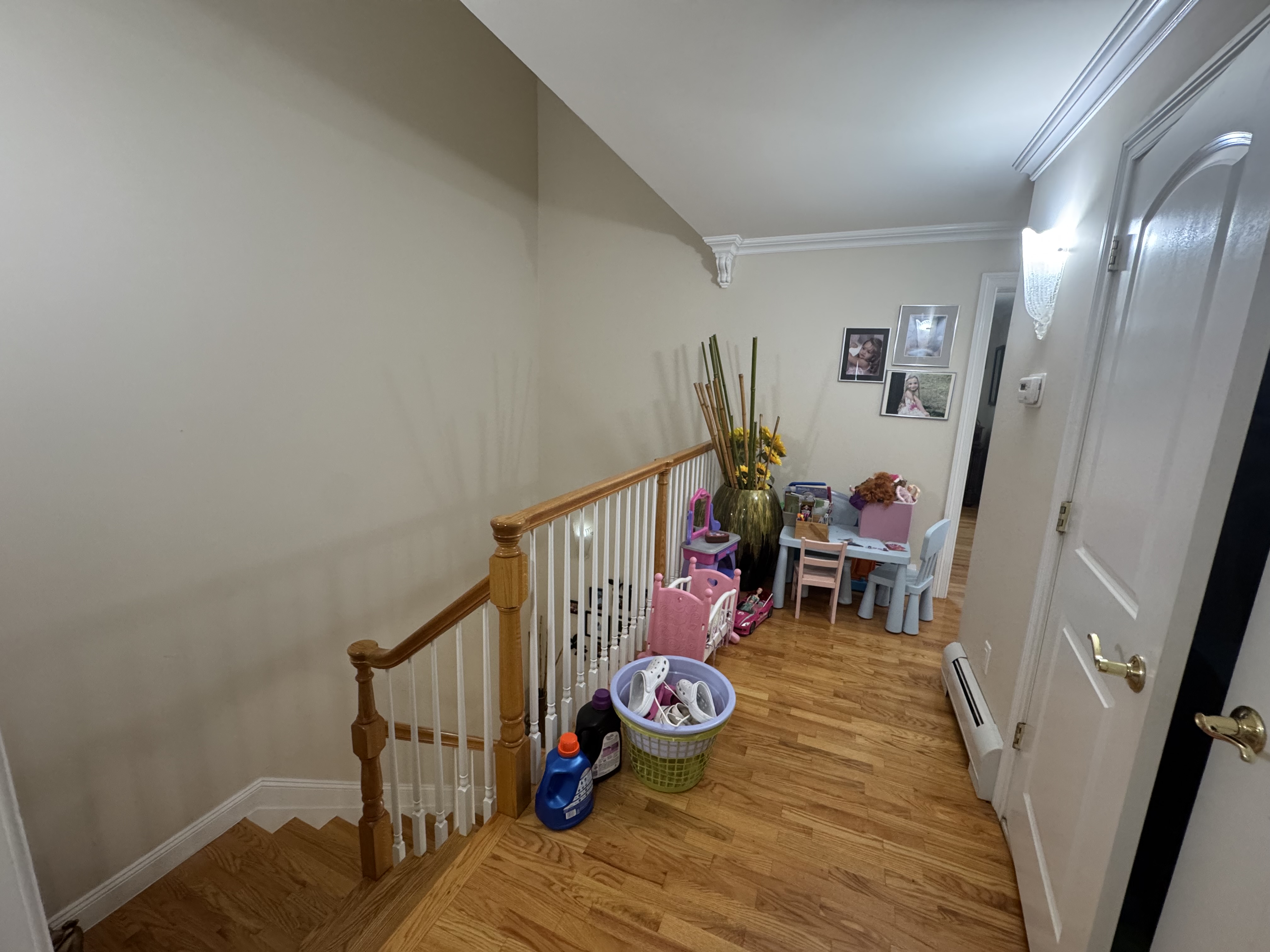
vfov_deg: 85.7
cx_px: 635
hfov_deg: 102.1
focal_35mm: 14
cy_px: 476
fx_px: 514
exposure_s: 1/60
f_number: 2.2
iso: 320
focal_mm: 2.22
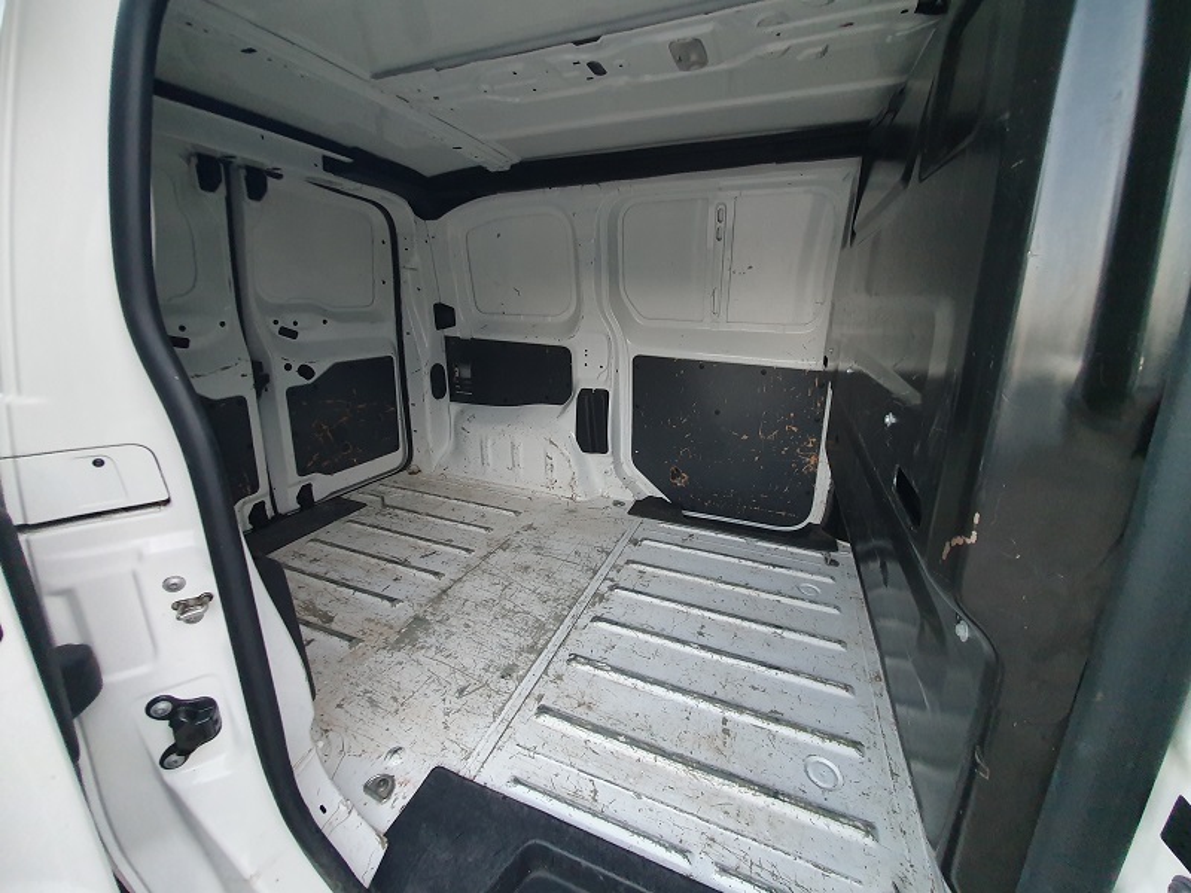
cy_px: 446
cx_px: 596
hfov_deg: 106.2
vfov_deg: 89.9
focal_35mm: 13
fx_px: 447
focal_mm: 1.8
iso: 320
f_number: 2.2
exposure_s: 1/50
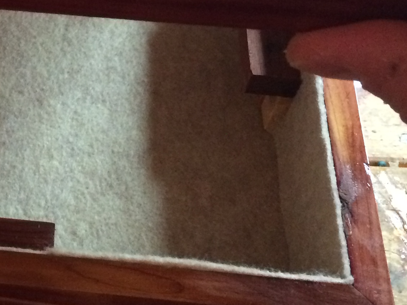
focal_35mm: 84
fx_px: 988
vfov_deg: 17.5
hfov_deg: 21.8
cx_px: -59
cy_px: 84
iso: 250
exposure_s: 1/30
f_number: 2.2
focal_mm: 4.15
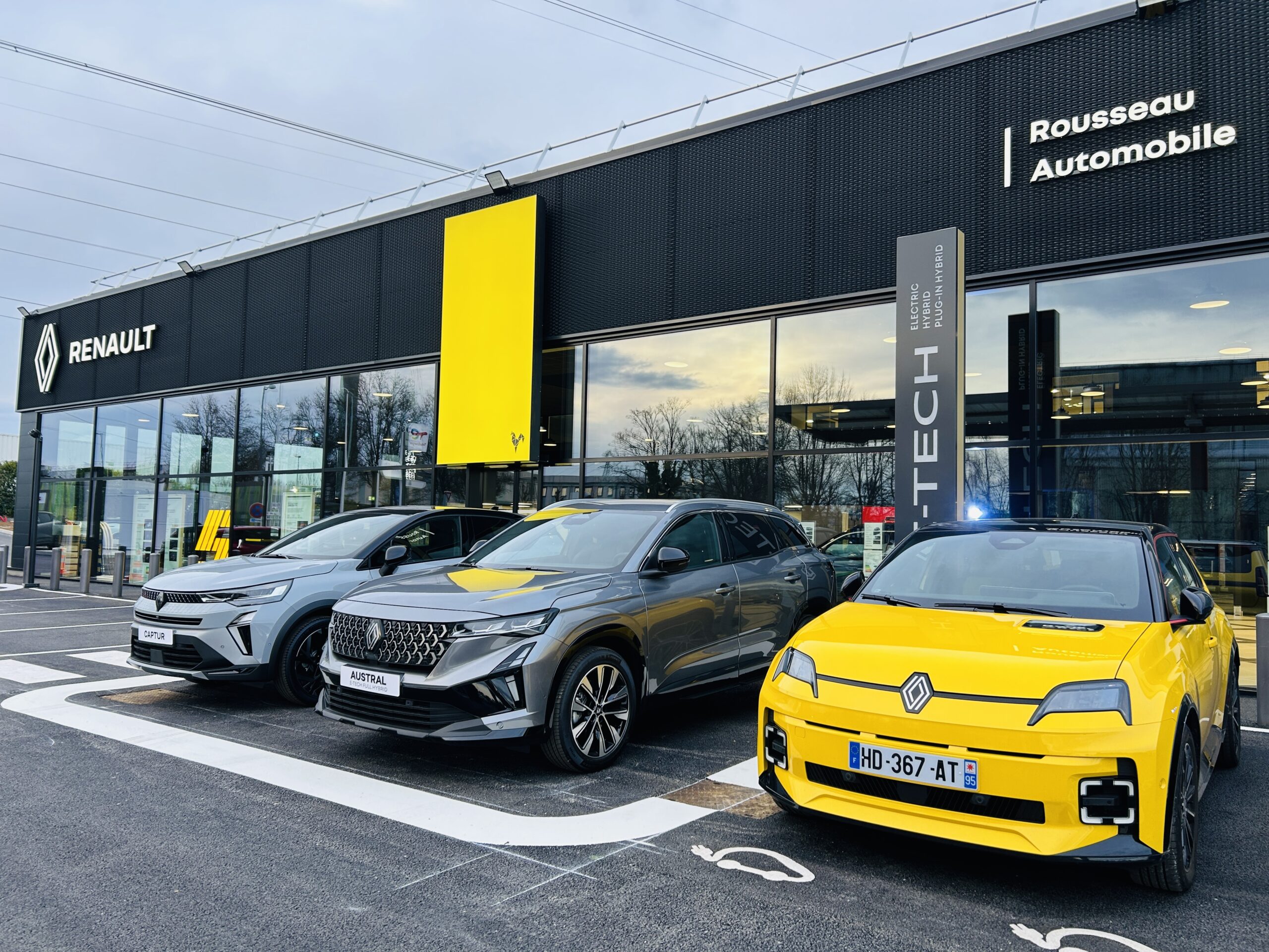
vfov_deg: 53.1
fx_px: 953
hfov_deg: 67.3
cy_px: 476
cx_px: 634
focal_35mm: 26
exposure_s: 1/118
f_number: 1.5
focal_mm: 5.7
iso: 40
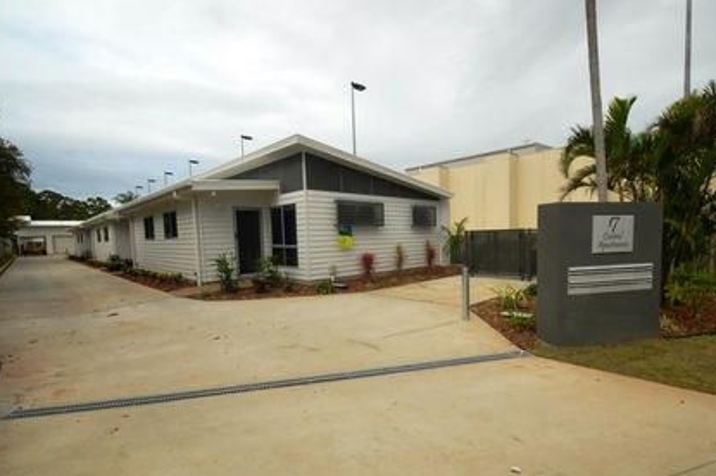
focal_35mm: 17
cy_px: 266
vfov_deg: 70.1
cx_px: 388
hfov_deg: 93.1
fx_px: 338
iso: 100
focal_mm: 10
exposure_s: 1/200
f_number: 13
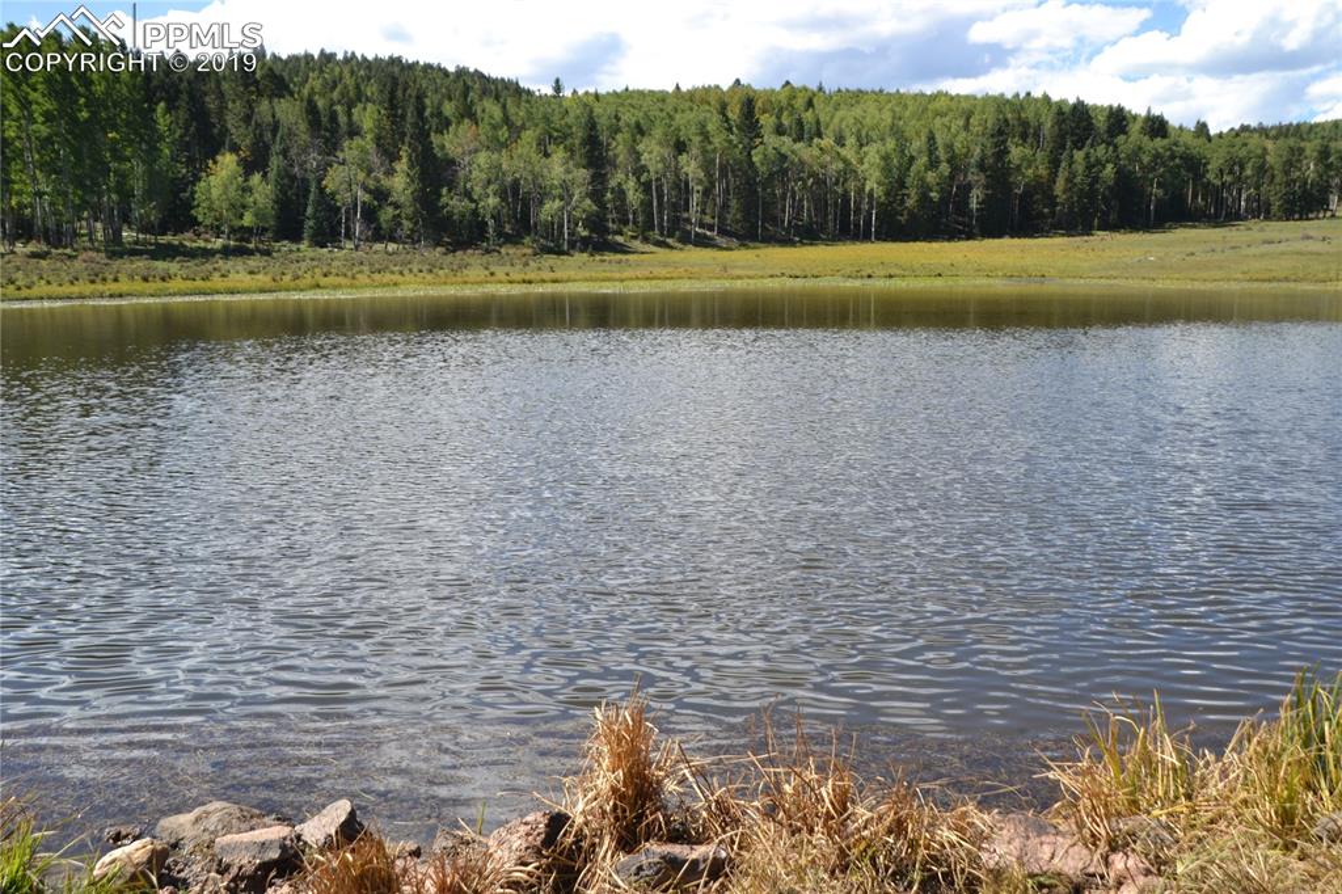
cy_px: 447
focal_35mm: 32
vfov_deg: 41.7
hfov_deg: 59.5
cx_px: 671
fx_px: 1174
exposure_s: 1/200
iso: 100
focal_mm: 21
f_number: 7.1
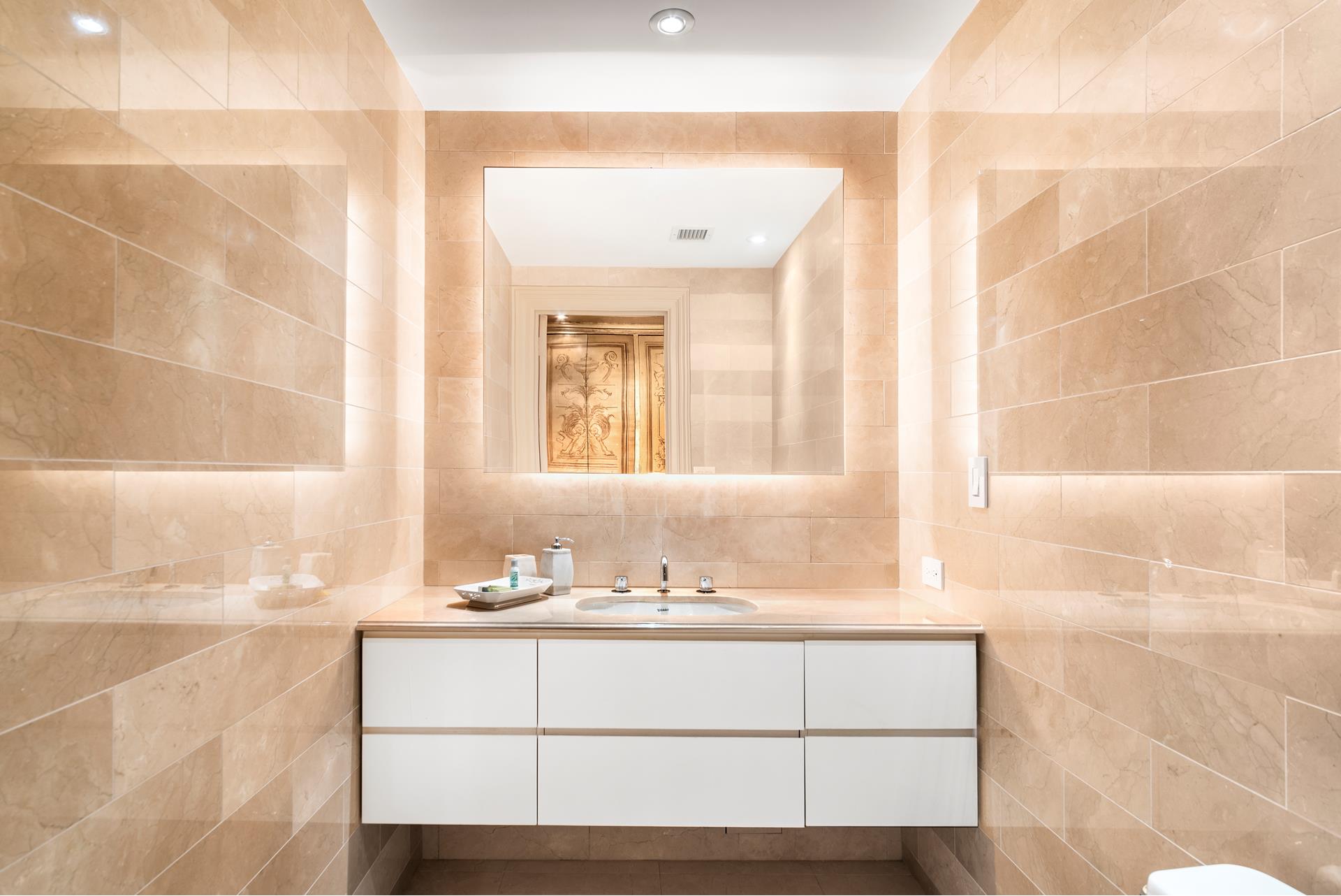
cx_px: 670
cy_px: 448
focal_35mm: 18
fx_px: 671
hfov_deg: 90.0
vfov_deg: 67.4
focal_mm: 18
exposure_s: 5
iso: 200
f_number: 13
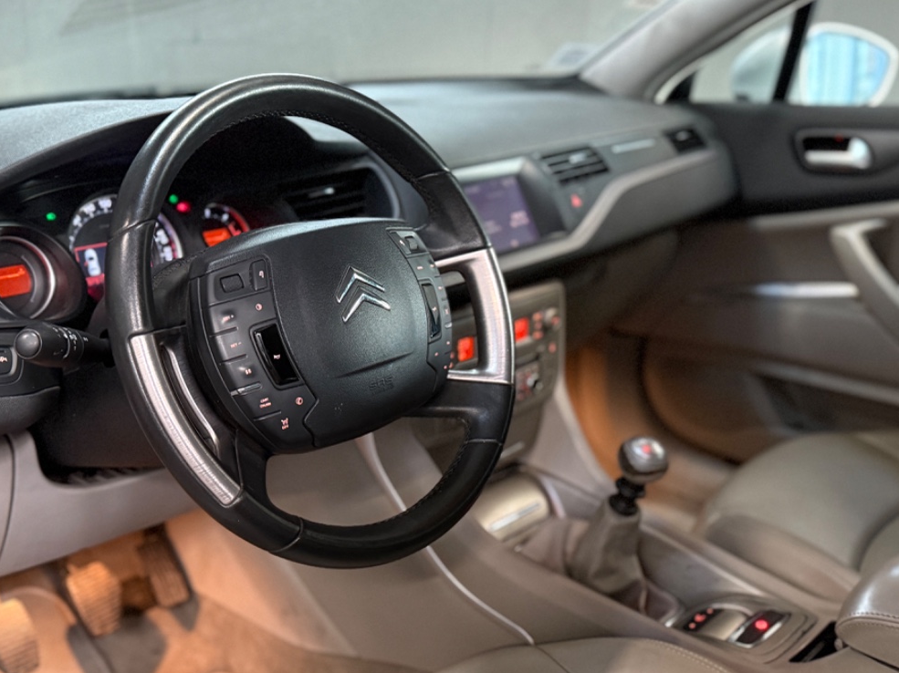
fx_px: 1012
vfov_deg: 36.8
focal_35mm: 39
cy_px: 306
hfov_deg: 47.4
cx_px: 332
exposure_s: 1/33
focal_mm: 6.76
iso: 640
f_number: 1.78
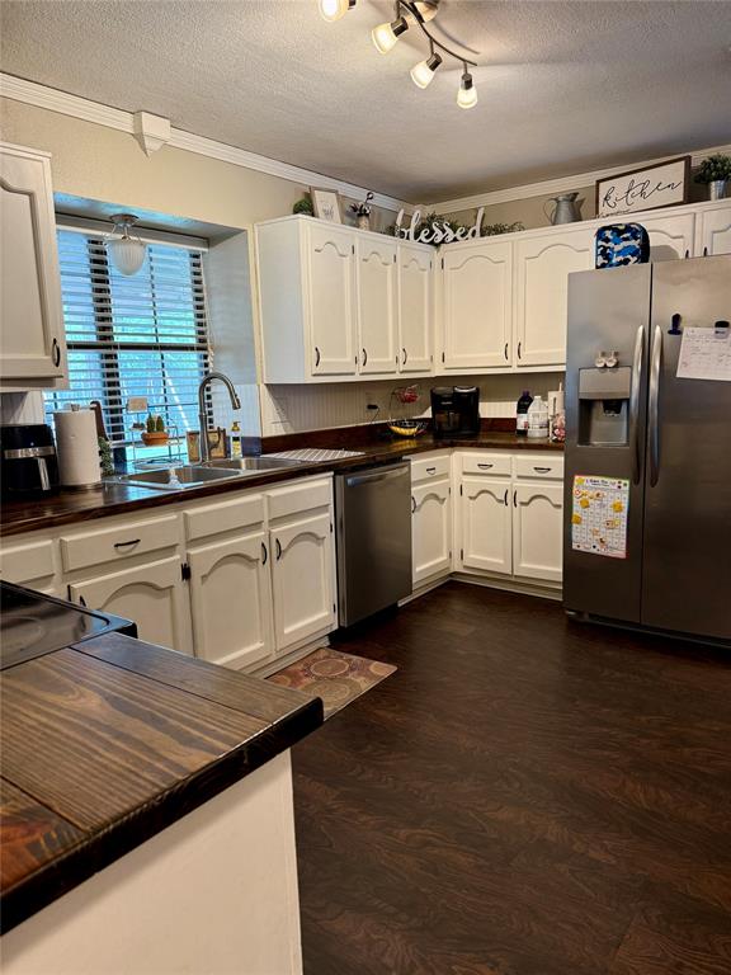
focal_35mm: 24
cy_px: 488
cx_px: 366
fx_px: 676
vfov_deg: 71.6
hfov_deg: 56.8
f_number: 1.78
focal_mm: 6.76
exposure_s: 1/60
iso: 160
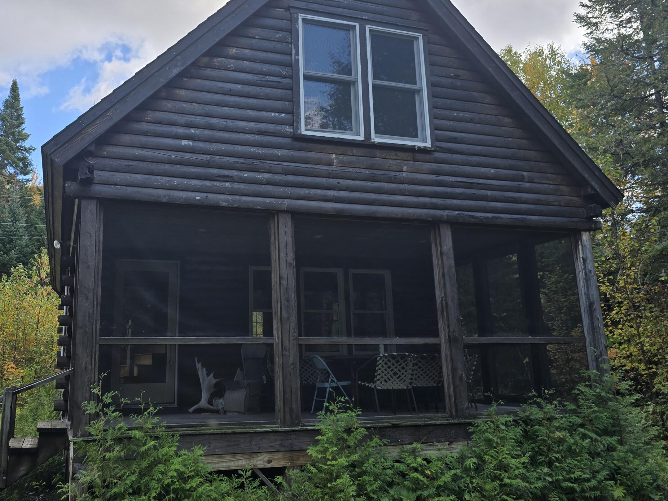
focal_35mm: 32
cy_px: 230
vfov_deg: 44.1
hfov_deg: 56.3
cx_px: 260
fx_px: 618
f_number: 1.7
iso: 12
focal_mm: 6.3
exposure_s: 1/462
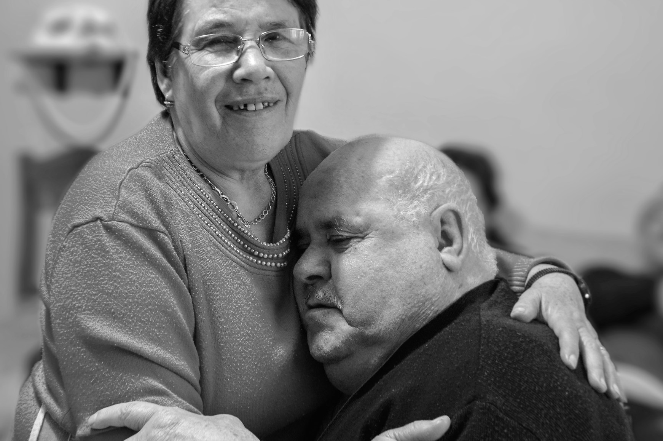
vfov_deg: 21.9
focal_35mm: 62
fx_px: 1141
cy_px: 210
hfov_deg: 32.3
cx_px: 268
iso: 900
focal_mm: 30
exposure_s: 1/15
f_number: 4.5
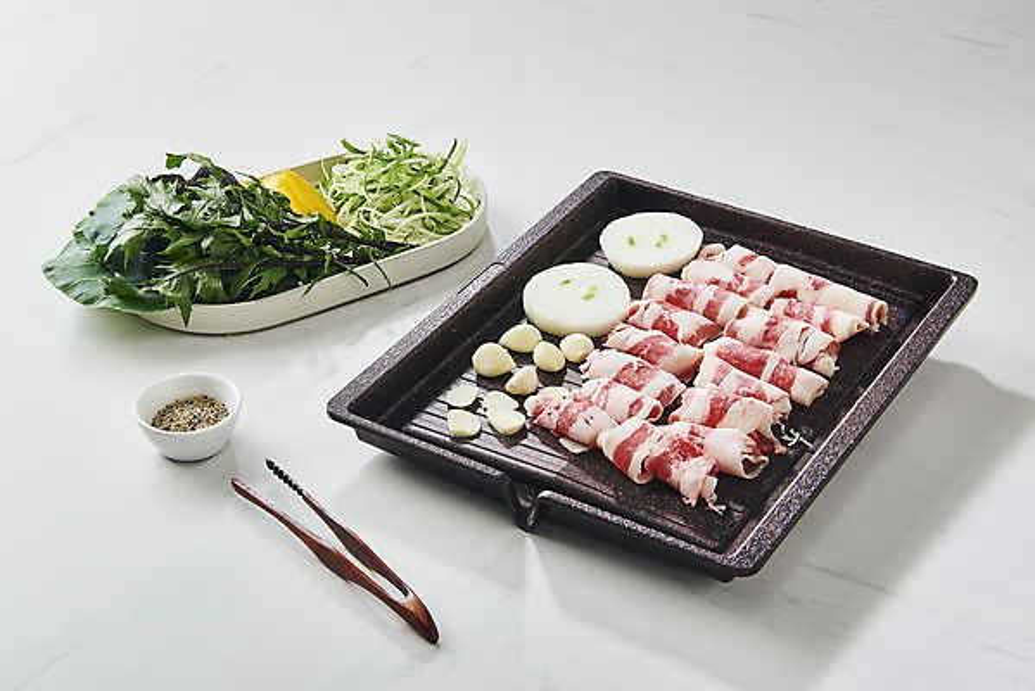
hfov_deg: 32.4
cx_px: 518
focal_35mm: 62
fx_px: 1783
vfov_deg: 21.9
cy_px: 346
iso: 100
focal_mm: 62
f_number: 16
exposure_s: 1/125
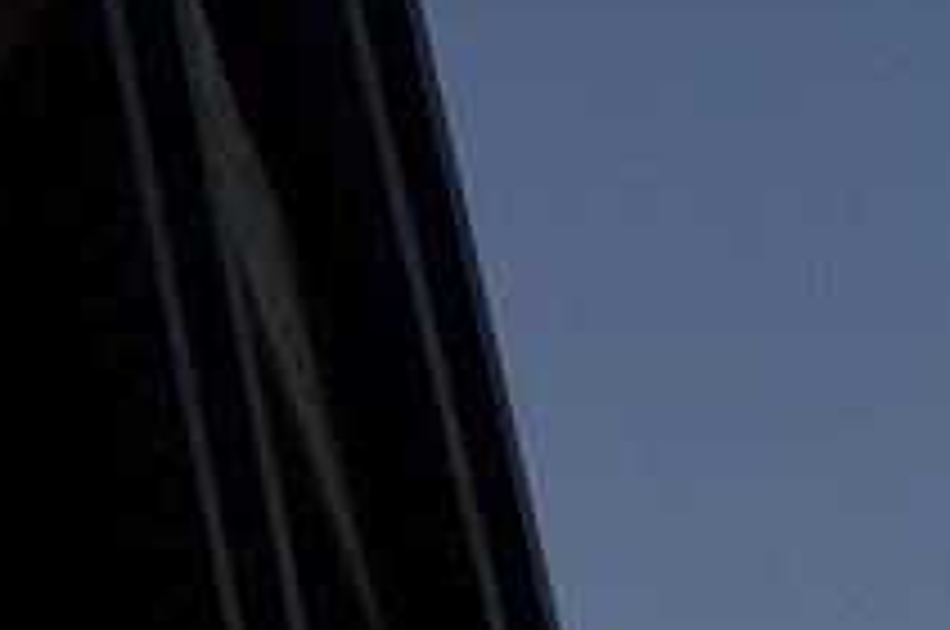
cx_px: 3431
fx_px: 6798
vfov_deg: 5.3
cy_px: 572
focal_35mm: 258
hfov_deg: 6.7
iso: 200
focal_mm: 34
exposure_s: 1/125
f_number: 11
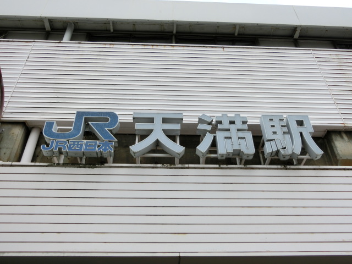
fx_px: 346
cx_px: 176
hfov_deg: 54.0
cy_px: 132
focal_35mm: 34
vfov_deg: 41.8
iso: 80
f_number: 3.9
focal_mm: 6
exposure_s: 1/800
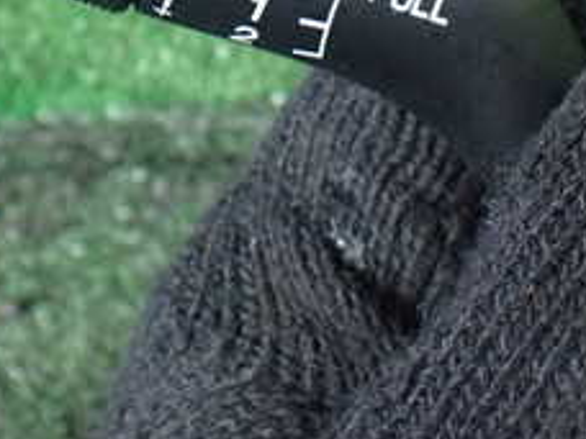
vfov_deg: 17.9
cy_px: -62
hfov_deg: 24.7
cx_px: 242
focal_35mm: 79
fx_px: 1337
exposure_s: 1/40
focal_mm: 5.4
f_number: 2.3
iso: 800
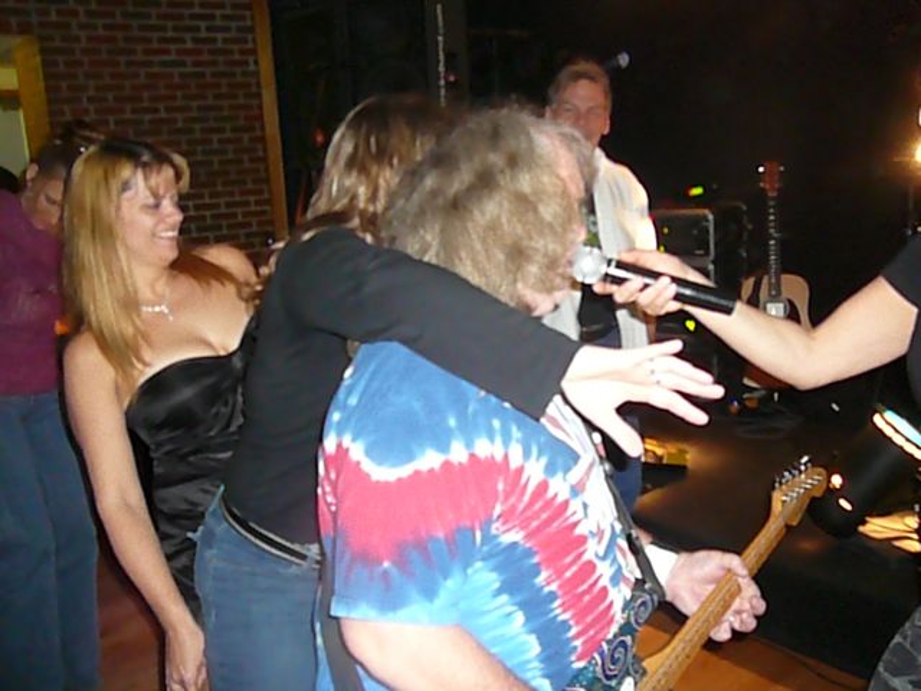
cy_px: 346
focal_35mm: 35
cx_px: 460
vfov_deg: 40.7
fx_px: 931
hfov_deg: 52.6
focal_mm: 5.2
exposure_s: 1/30
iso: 800
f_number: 2.8
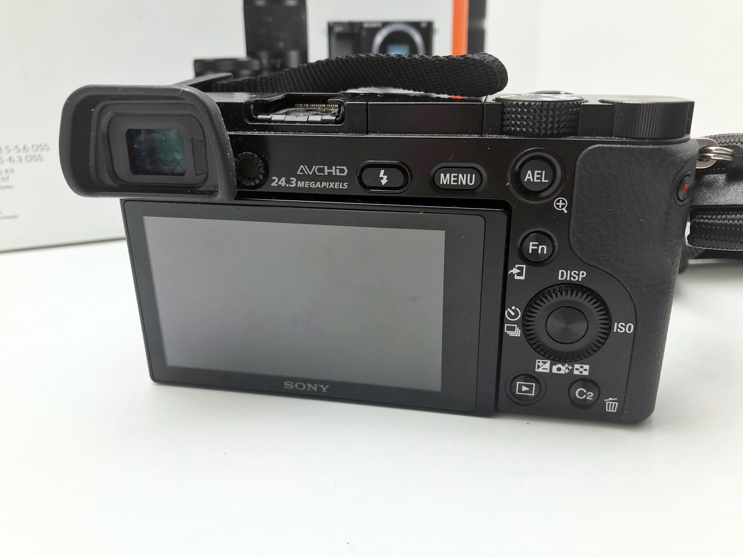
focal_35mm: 28
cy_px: 278
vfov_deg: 49.7
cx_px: 372
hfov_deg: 63.4
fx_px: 601
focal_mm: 3.99
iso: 20
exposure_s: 1/135
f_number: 1.8
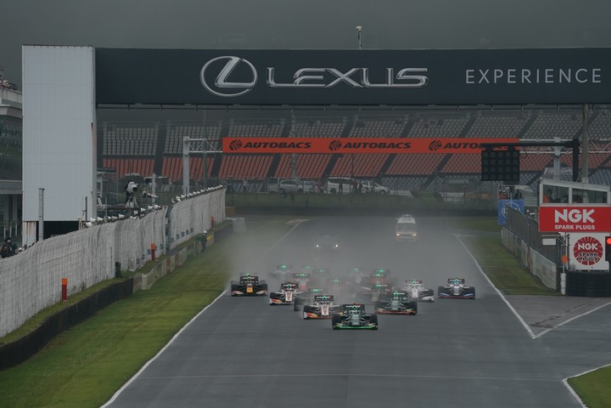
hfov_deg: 3.4
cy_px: 204
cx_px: 306
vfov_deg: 2.3
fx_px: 10183
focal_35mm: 600
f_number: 11
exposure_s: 1/800
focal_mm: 600
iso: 800
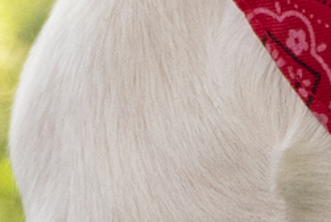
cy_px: -550
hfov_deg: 4.1
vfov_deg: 2.7
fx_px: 4547
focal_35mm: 494
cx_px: 498
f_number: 4.5
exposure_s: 1/160
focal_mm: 62
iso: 800
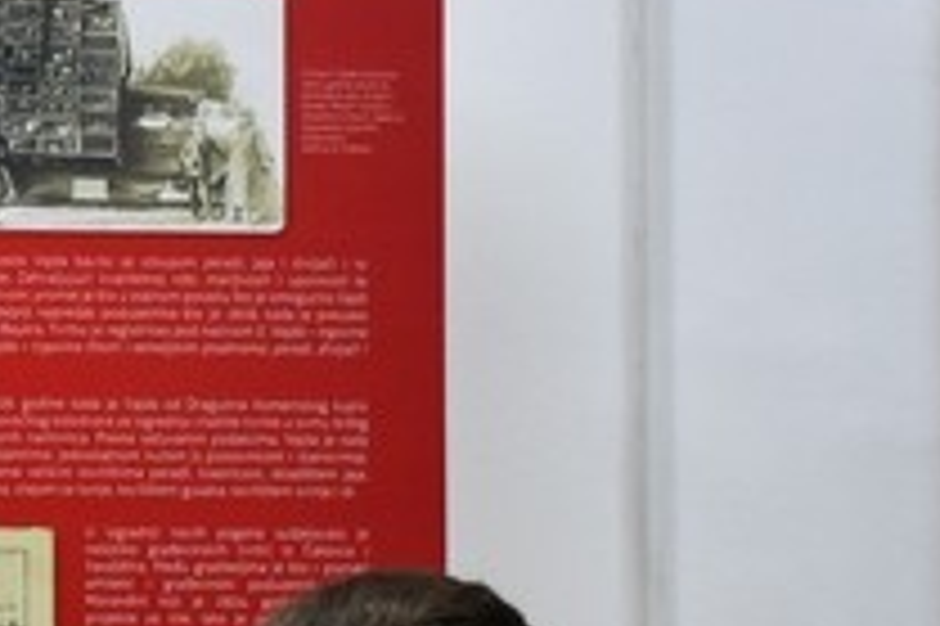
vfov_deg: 6.9
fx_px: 5114
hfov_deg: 9.7
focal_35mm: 196
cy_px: 754
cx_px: -1012
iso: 1100
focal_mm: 27
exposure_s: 1/125
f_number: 4
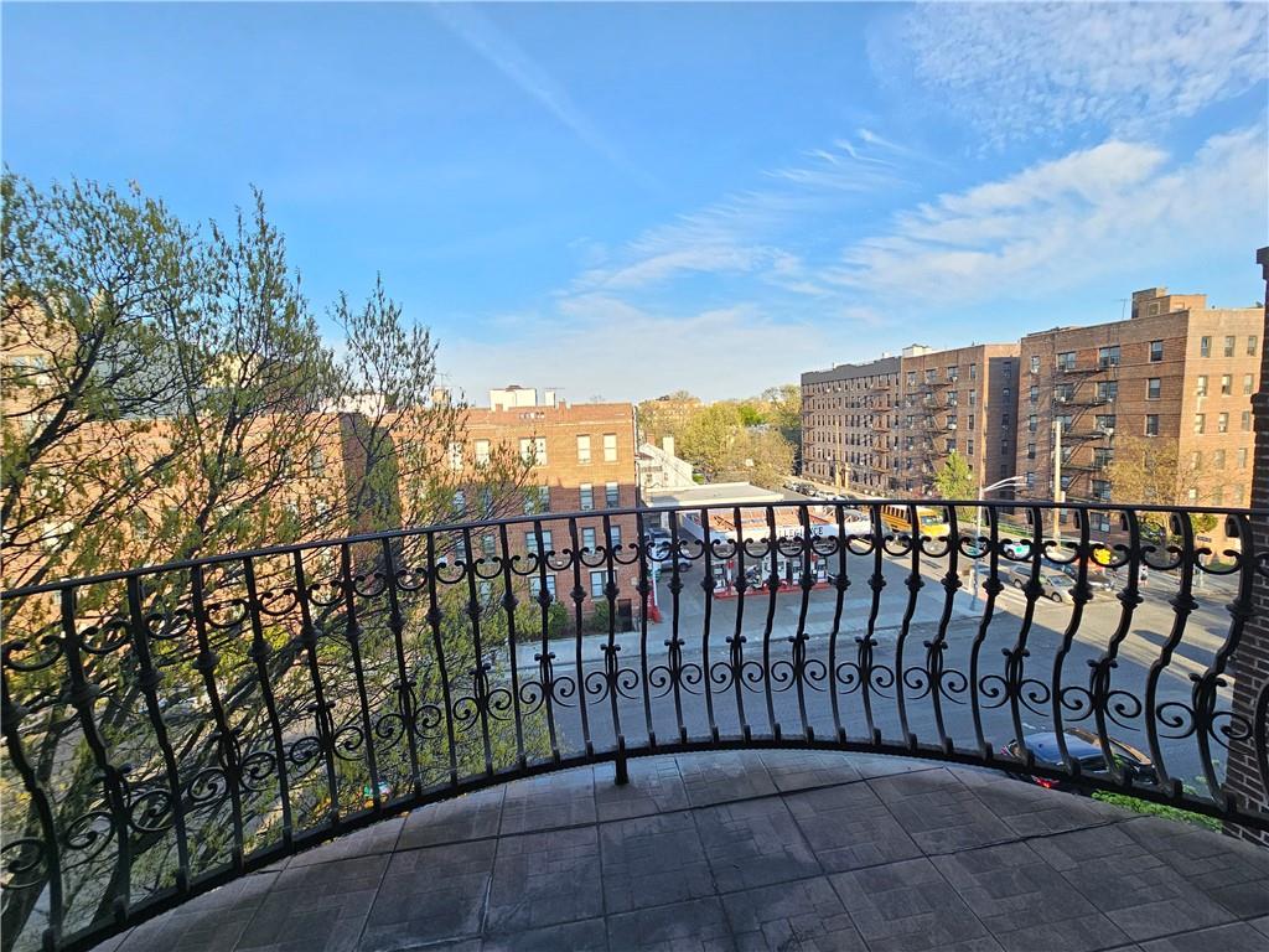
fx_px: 477
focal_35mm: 13
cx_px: 634
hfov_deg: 106.2
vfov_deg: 89.9
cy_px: 476
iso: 50
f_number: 2.2
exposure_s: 1/396
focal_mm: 2.2
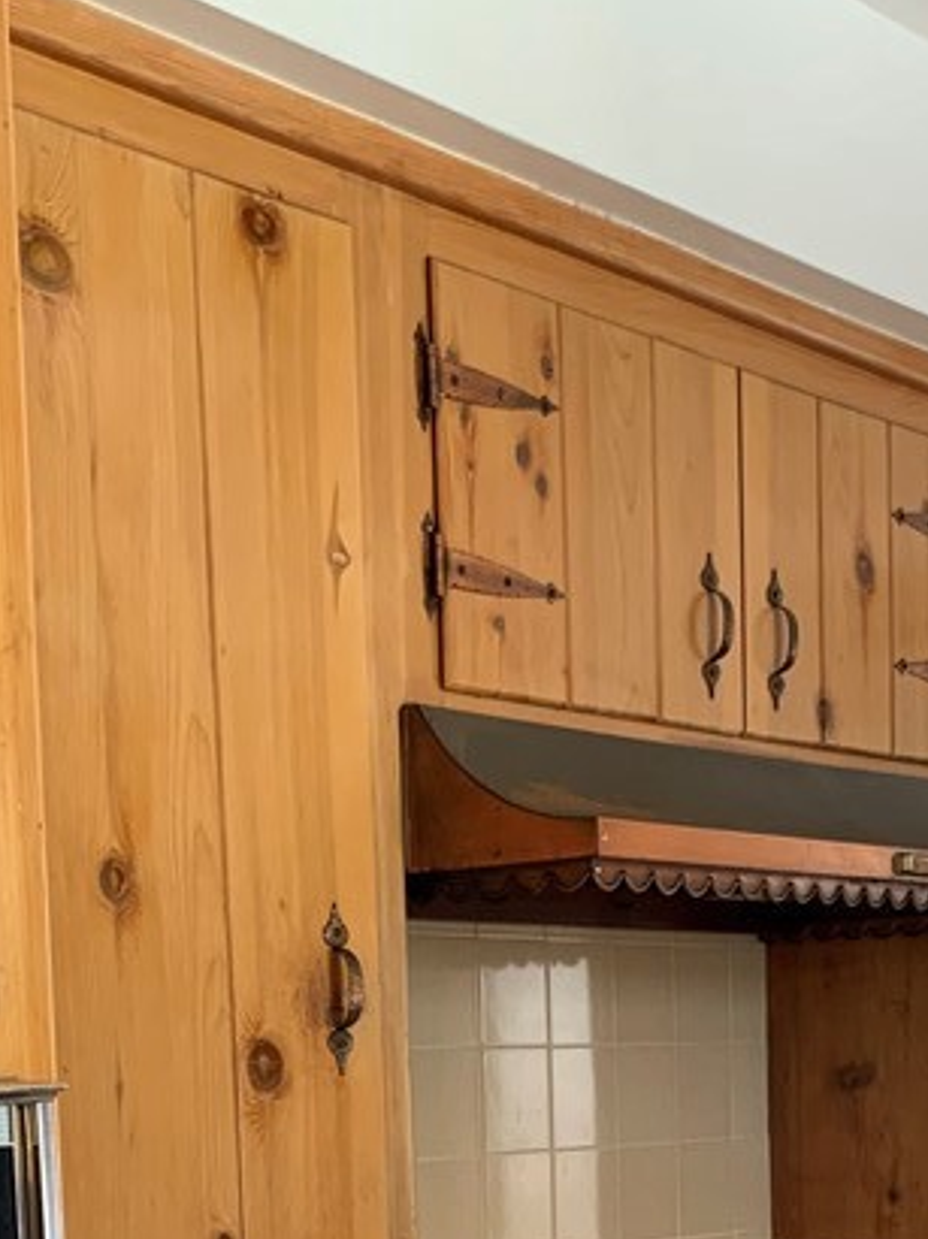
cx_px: 553
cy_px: 1327
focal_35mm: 65
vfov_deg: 27.5
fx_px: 2326
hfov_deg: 22.5
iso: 125
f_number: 1.8
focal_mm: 4.25
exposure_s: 1/60
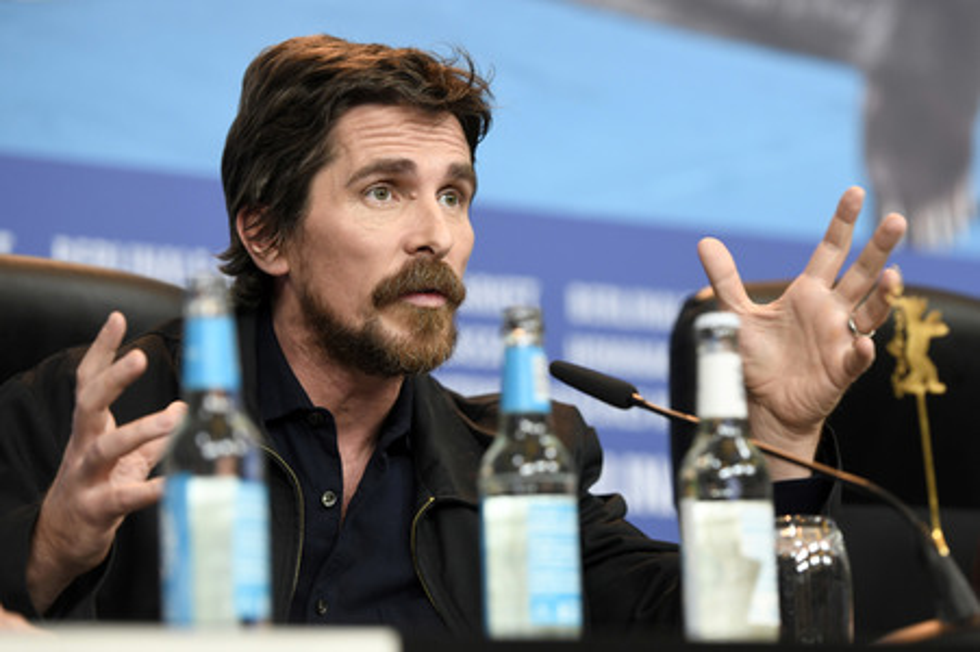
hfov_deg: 15.2
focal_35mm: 135
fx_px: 3672
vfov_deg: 10.1
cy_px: 326
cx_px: 490
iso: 1250
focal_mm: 135
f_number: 3.5
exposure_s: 1/200
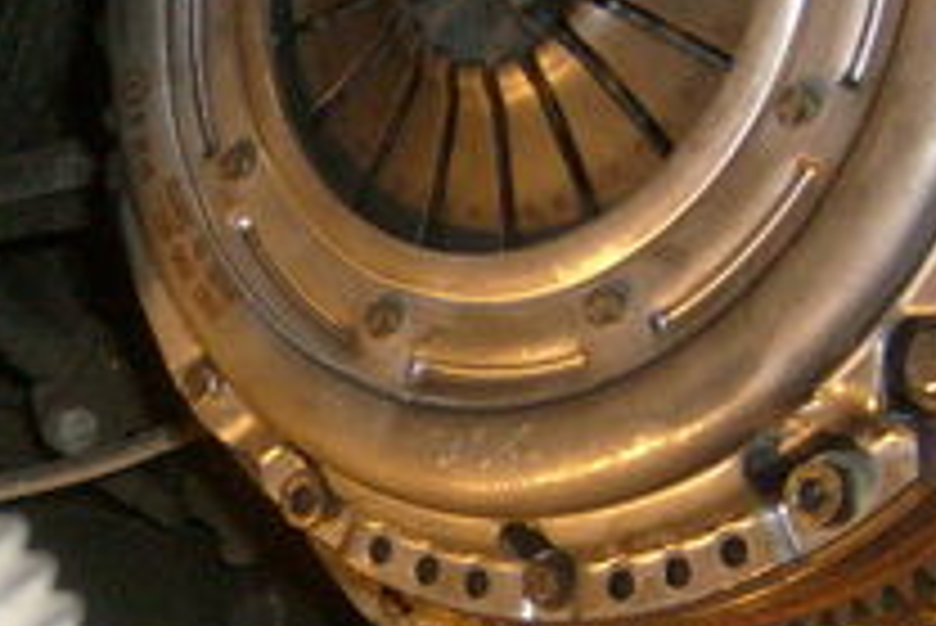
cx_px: 162
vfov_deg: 12.2
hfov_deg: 18.1
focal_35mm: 112
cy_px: 441
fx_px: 2914
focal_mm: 5.8
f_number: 2.8
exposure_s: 1/45
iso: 100
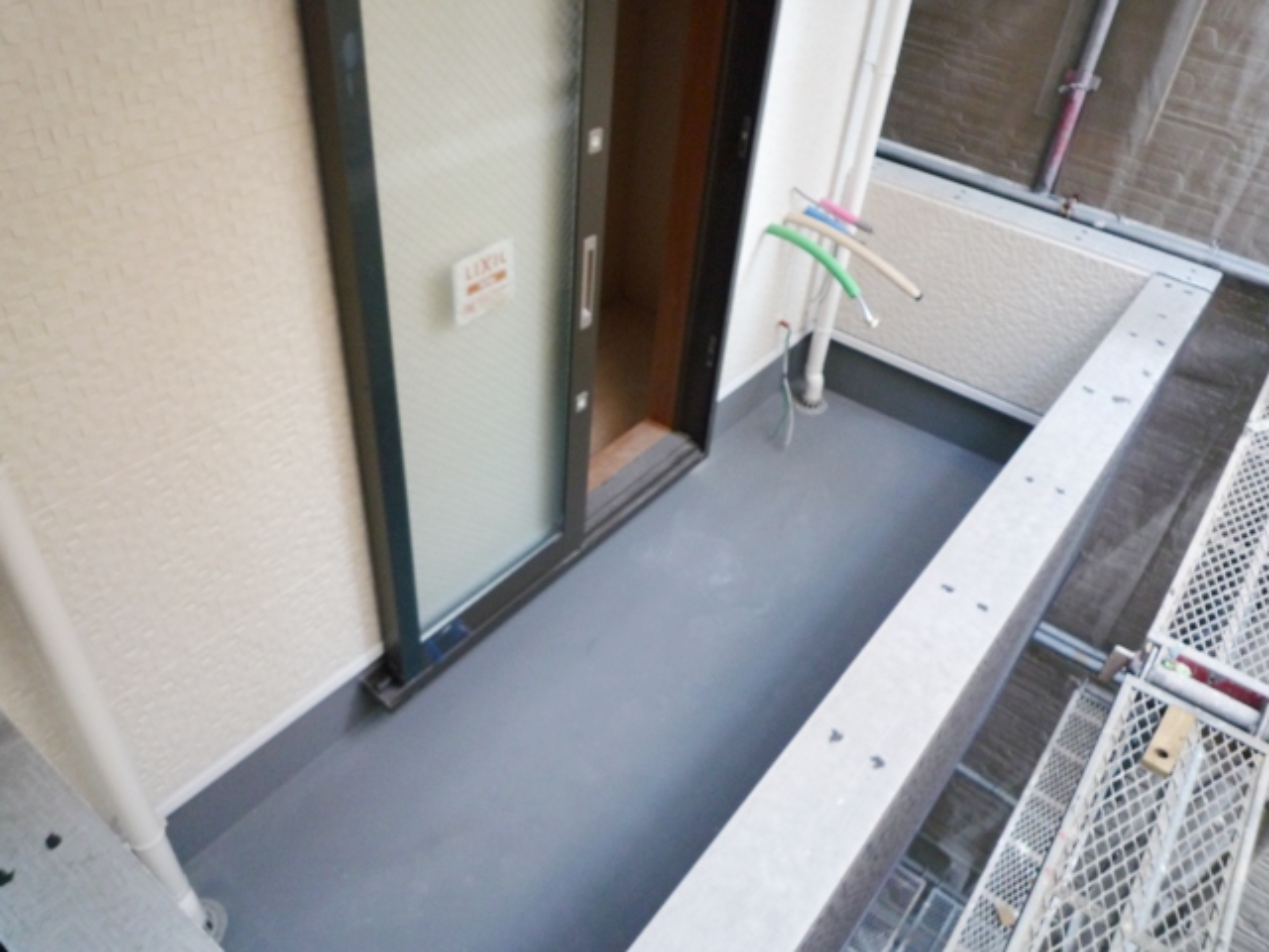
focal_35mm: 25
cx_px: 634
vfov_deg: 54.9
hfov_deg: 69.4
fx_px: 916
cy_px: 476
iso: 250
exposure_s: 1/30
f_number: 2.8
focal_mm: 4.4
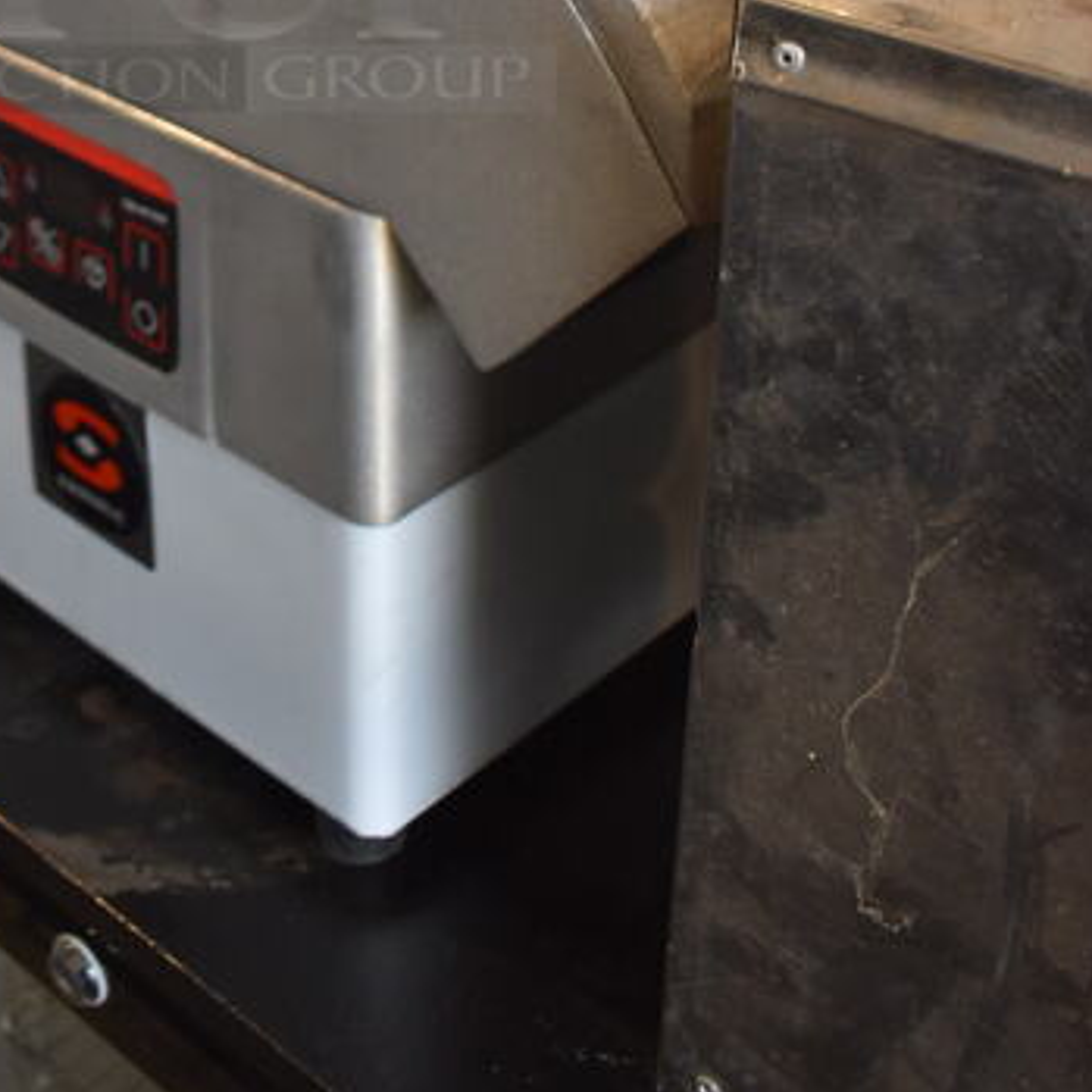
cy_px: -52
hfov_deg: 28.0
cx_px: 210
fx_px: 2141
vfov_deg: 26.7
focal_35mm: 60
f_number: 3.5
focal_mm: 18
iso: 800
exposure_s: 1/160
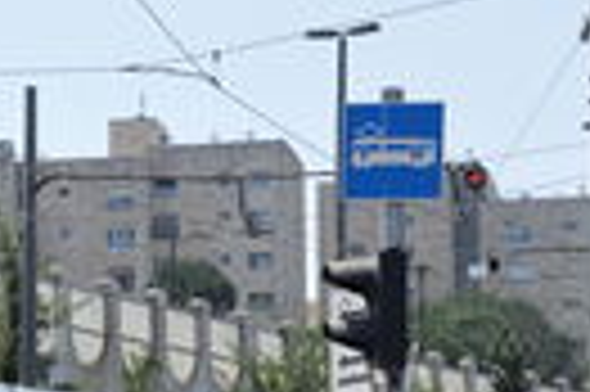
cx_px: -144
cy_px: 453
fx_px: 3381
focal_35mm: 207
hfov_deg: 9.8
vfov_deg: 6.6
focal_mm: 45
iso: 320
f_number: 16
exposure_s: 1/200
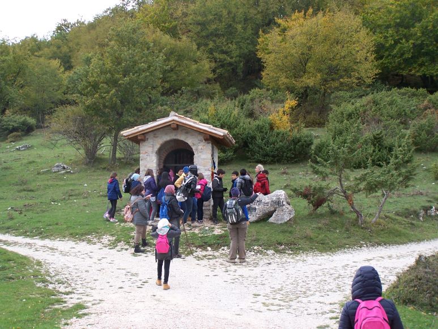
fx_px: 848
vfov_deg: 21.9
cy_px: 164
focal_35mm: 67
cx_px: 219
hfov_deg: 29.0
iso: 80
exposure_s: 1/250
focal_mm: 11.1
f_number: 3.2
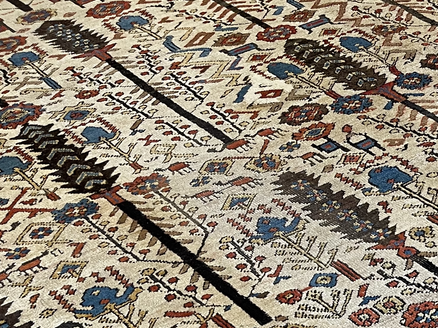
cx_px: 516
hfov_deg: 25.8
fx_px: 861
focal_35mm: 68
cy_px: 444
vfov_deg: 19.6
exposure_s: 1/60
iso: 125
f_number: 1.6
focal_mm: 5.1
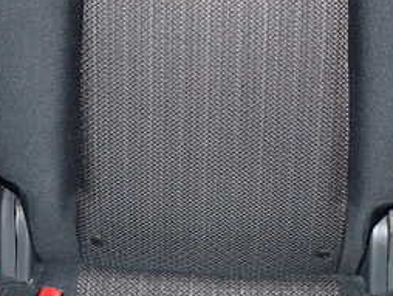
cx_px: 206
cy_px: 20
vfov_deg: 24.0
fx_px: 670
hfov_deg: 32.7
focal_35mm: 59
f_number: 5.6
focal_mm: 4.5
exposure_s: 1/30
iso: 800
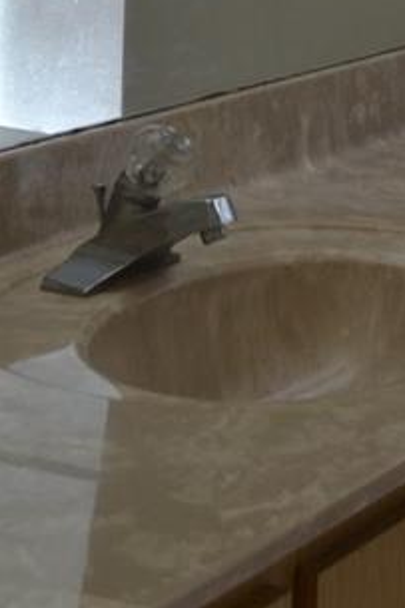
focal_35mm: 118
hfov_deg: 11.5
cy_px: -391
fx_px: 1993
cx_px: 348
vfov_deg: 15.5
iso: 220
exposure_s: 1/125
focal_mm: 20
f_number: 5.6
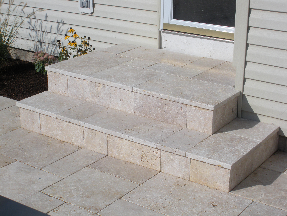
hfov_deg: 30.3
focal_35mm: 64
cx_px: 144
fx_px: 531
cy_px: 108
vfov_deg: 22.9
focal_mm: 11.2
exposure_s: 1/402
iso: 64
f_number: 7.3
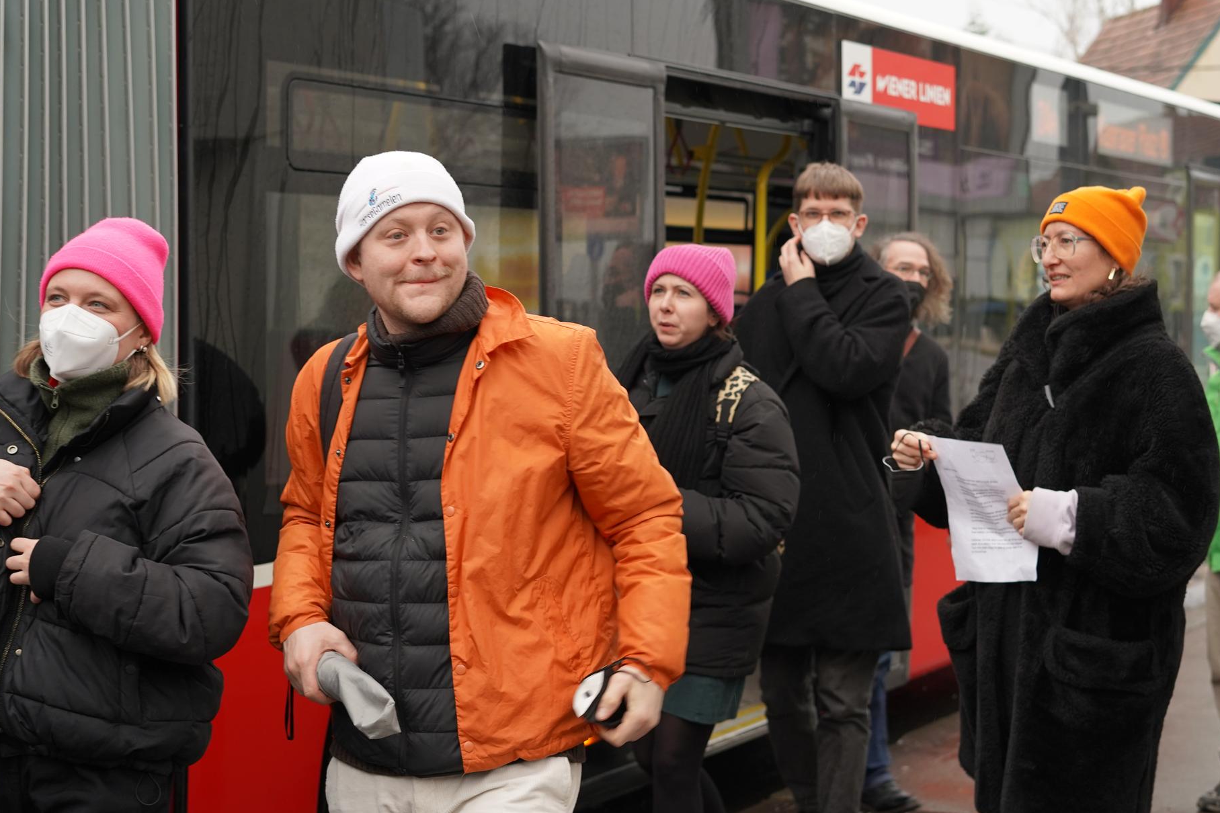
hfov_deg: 32.4
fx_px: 2101
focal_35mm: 62
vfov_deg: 21.9
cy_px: 373
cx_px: 651
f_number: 4
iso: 640
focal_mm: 50
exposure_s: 1/160
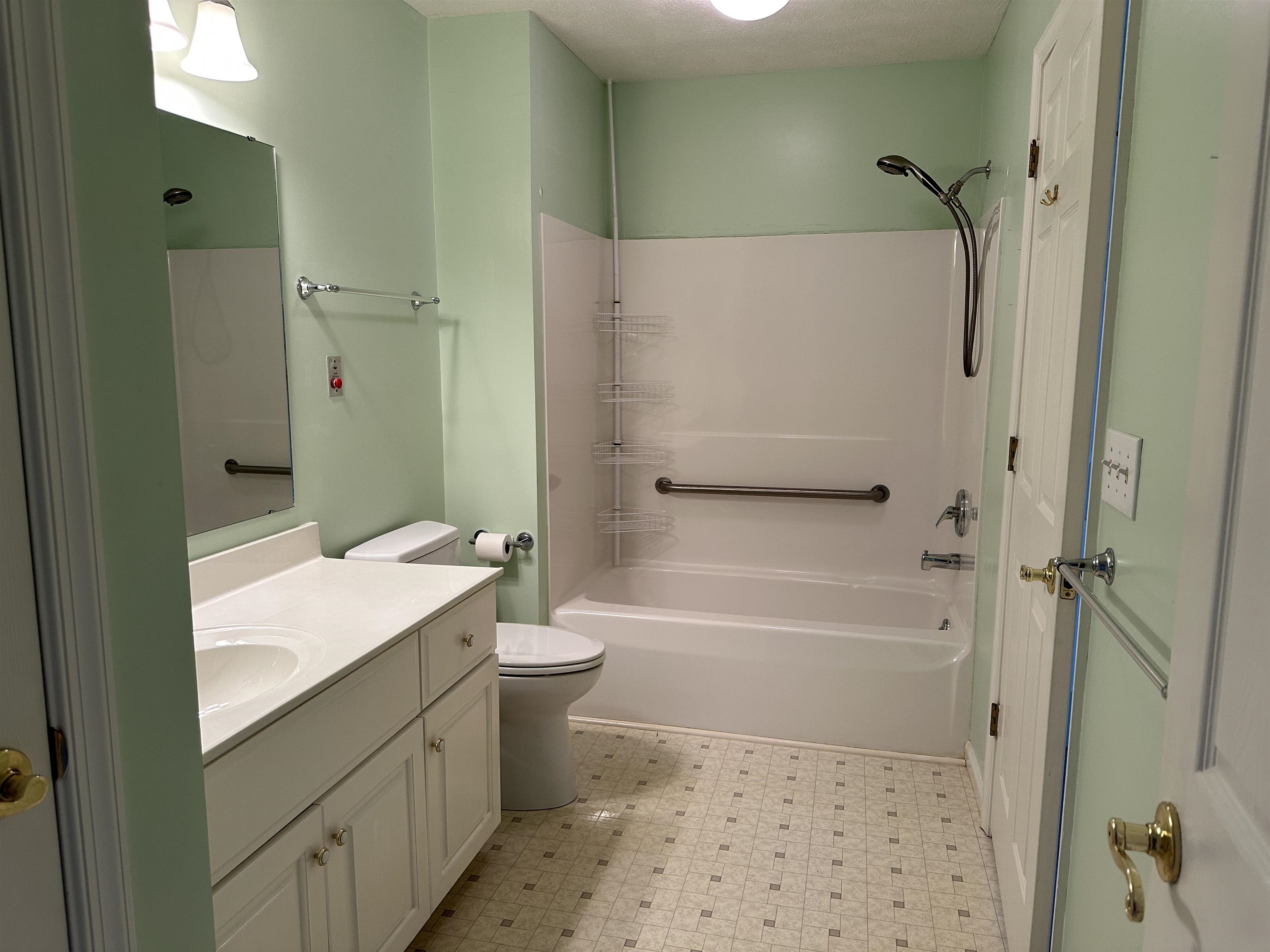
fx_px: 881
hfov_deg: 71.6
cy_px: 476
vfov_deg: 56.8
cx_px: 635
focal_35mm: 24
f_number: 1.78
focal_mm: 6.86
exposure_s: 1/120
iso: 160
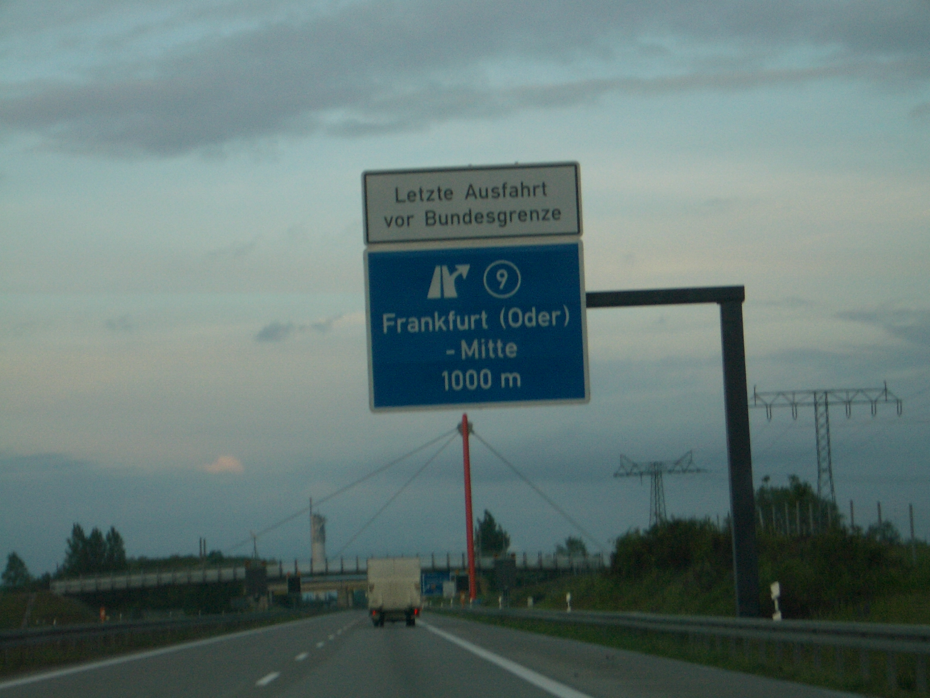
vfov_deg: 14.1
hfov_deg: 18.7
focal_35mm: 105
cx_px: 465
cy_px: 349
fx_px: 2821
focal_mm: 17.4
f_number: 4.8
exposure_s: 1/125
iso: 100
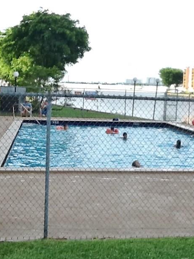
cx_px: 108
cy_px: 102
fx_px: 516
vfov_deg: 28.1
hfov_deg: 21.3
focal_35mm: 69
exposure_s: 1/581
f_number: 2.4
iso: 40
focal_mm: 2.03
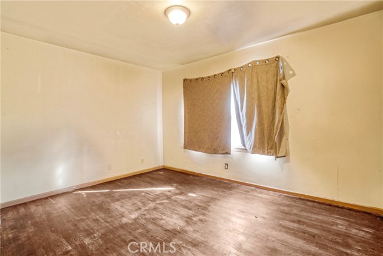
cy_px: 128
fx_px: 160
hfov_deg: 100.4
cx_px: 192
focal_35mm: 15
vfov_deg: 77.4
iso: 320
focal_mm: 10
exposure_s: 1/30
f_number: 4
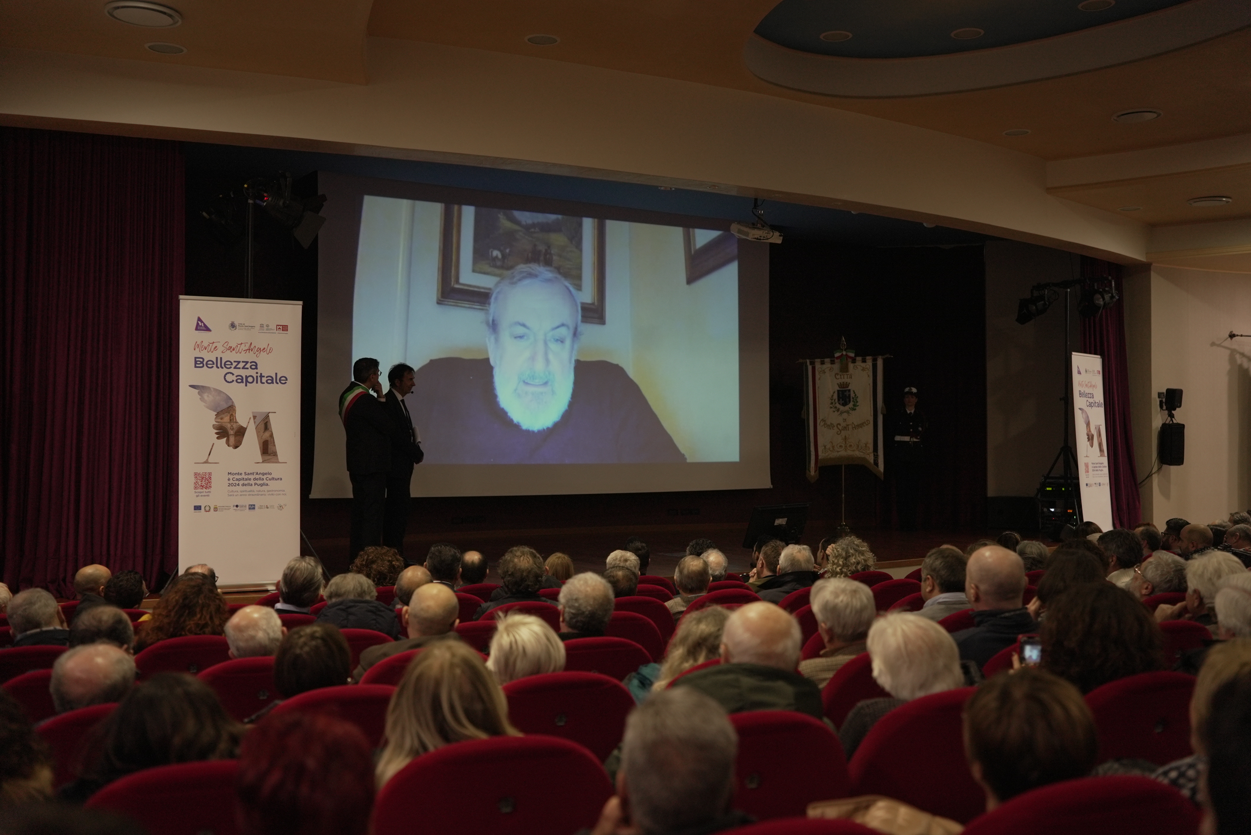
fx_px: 1217
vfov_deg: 37.9
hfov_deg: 54.4
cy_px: 418
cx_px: 626
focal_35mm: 35
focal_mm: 35
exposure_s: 1/200
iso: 1000
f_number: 2.5
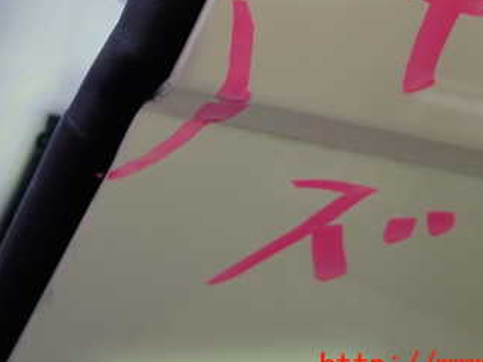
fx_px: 656
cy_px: 45
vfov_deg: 29.7
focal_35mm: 47
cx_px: 207
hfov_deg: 40.4
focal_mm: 4.5
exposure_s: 1/30
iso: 200
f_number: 2
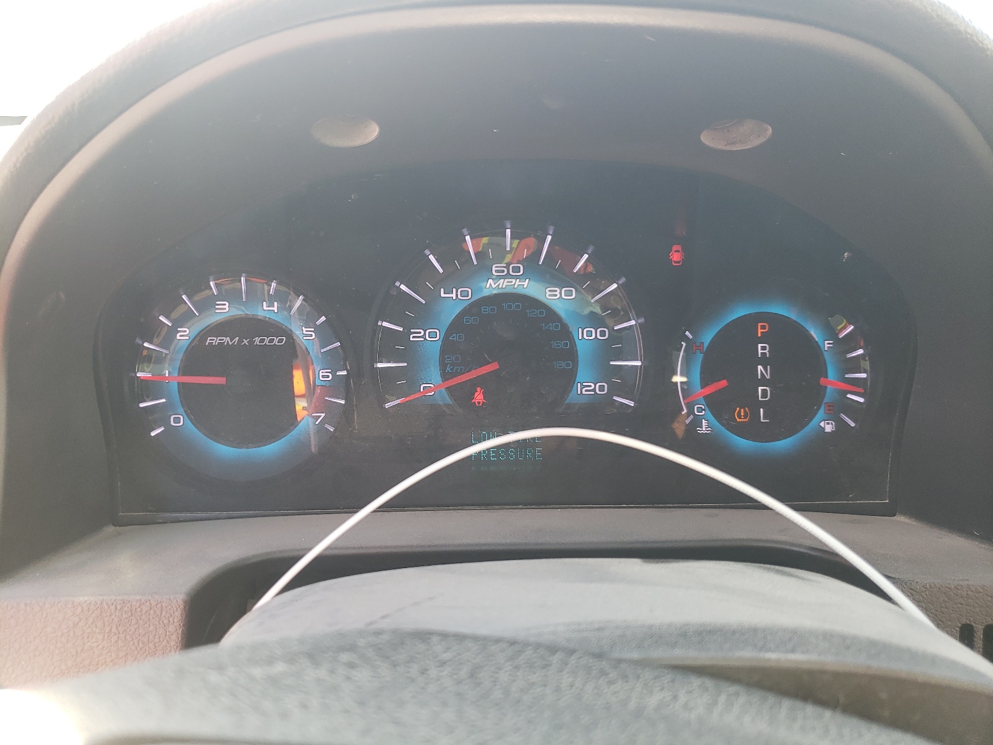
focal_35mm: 26
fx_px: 746
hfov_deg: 67.3
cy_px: 372
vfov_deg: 53.1
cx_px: 496
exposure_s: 1/100
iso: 66
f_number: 1.5
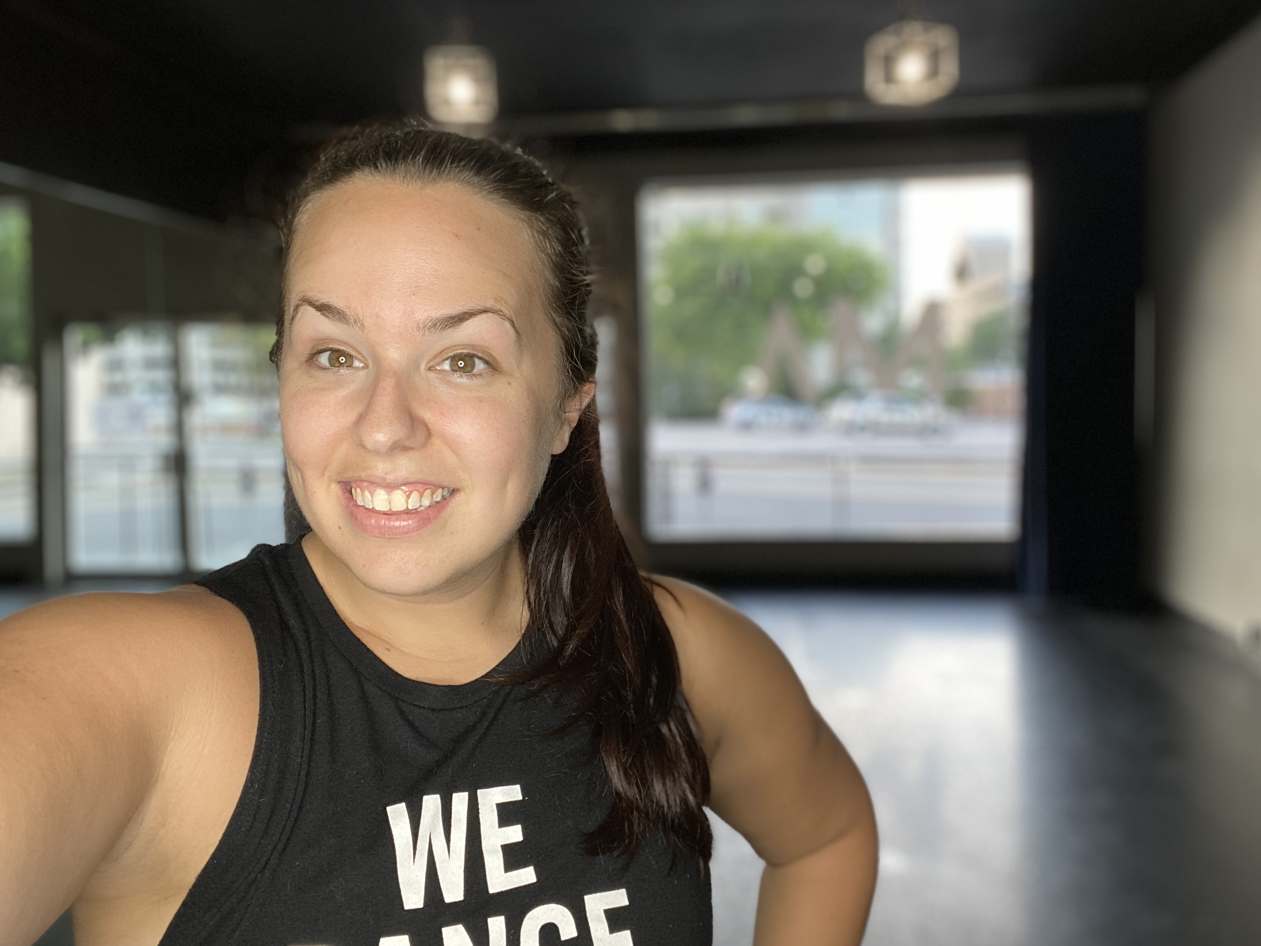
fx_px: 1129
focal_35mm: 31
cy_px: 474
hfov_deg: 58.4
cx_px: 636
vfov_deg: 45.4
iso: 50
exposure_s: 1/60
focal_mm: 2.71
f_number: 2.2
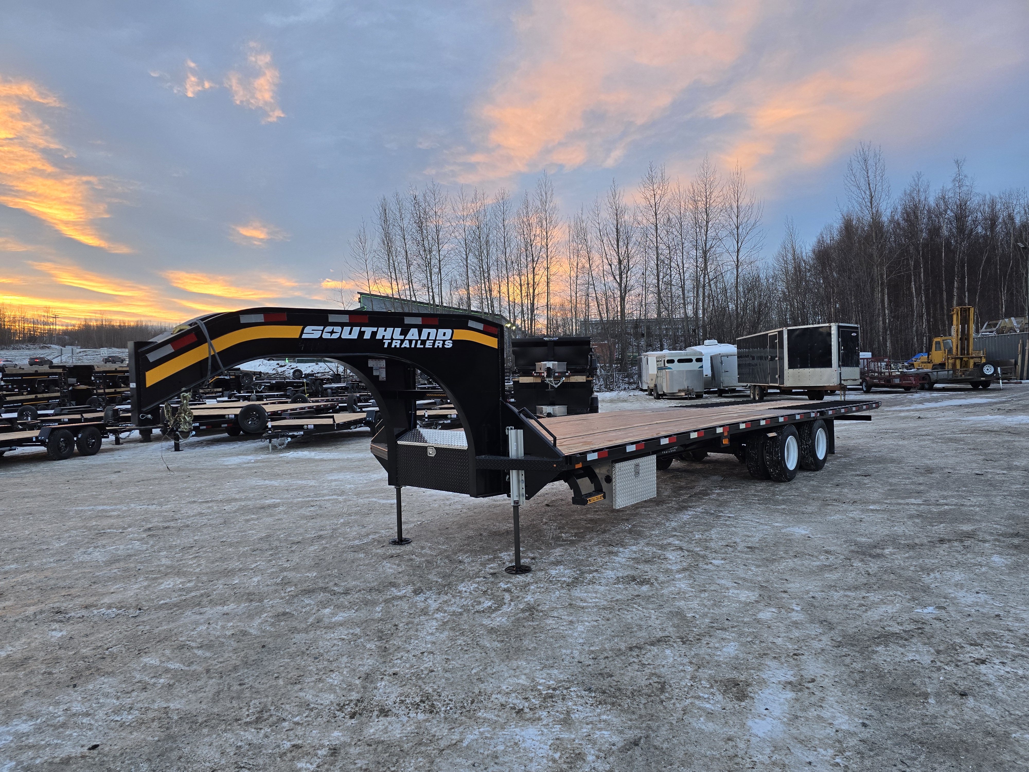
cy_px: 386
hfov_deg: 73.9
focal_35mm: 23
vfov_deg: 58.9
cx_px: 514
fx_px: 684
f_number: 1.7
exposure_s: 1/180
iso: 125
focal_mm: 6.3
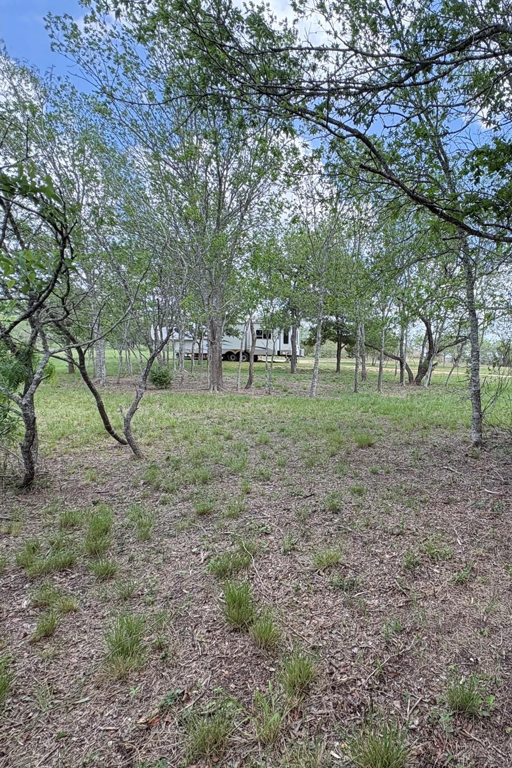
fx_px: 427
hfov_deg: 59.6
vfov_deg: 84.0
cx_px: 364
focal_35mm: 20
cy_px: 381
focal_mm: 2.22
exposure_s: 1/464
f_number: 2.2
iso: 64
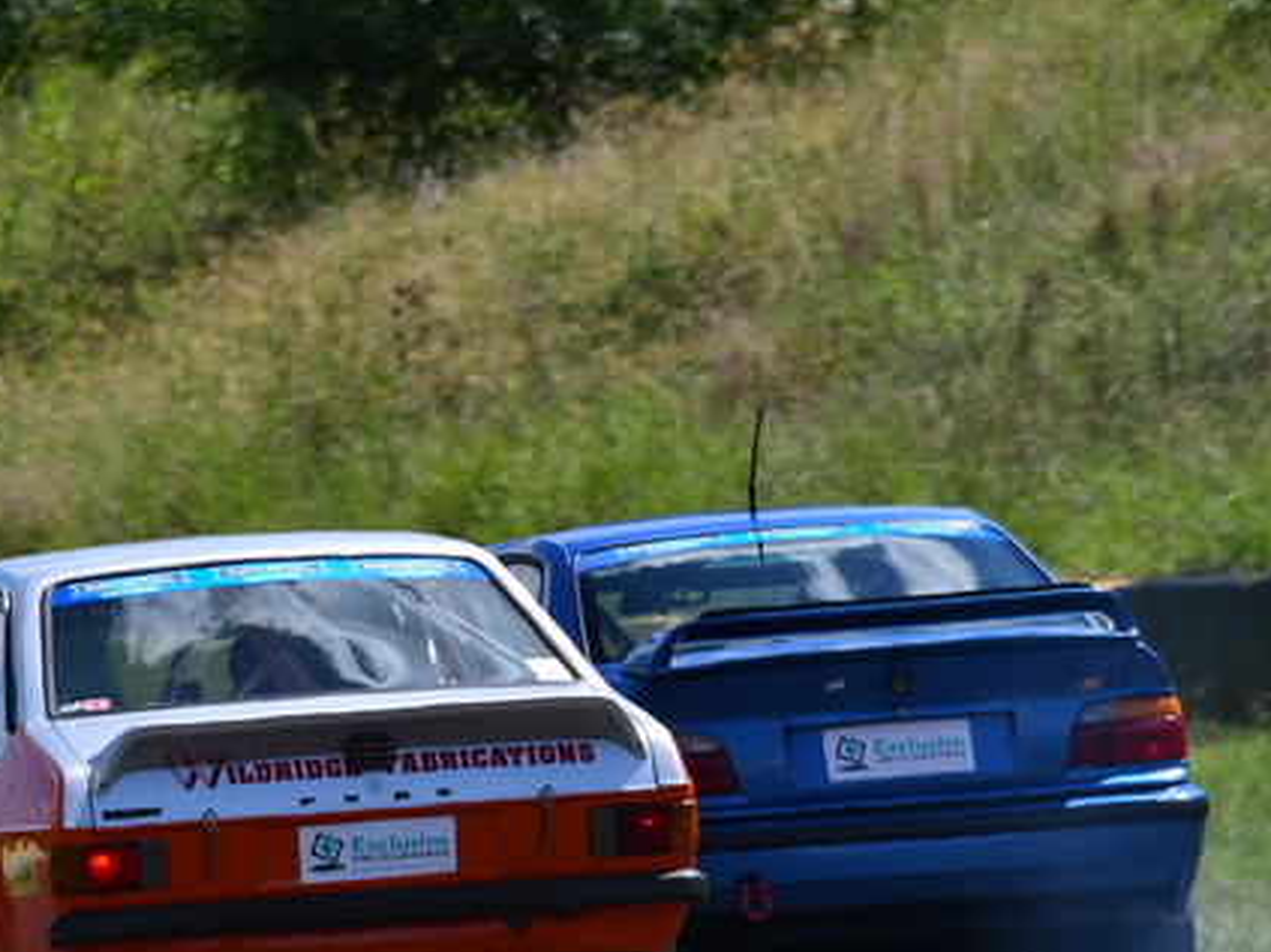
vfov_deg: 1.4
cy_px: 383
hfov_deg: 1.9
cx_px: 267
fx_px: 38065
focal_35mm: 1037
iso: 400
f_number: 13
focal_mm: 380
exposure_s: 1/500
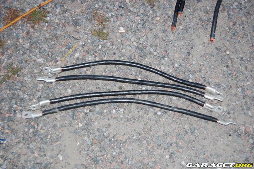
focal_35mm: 46
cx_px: 127
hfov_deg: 42.3
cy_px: 84
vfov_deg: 28.9
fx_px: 328
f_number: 4.5
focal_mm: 31
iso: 400
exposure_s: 1/60
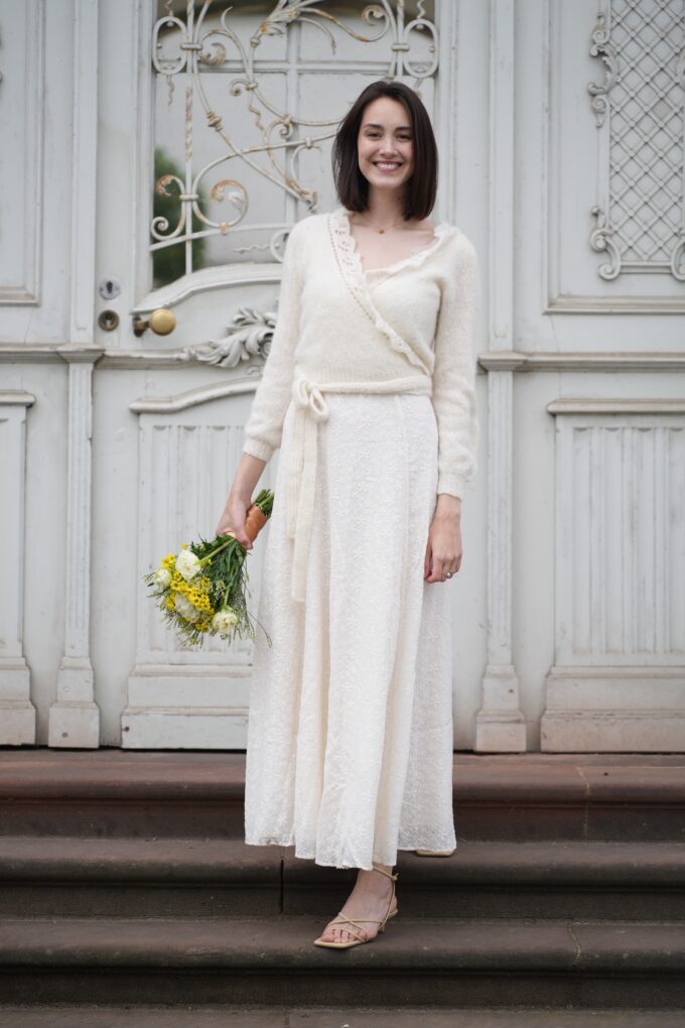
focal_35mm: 113
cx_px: 342
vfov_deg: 18.1
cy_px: 514
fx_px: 3225
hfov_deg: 12.1
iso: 100
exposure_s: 1/640
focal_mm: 113
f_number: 2.8
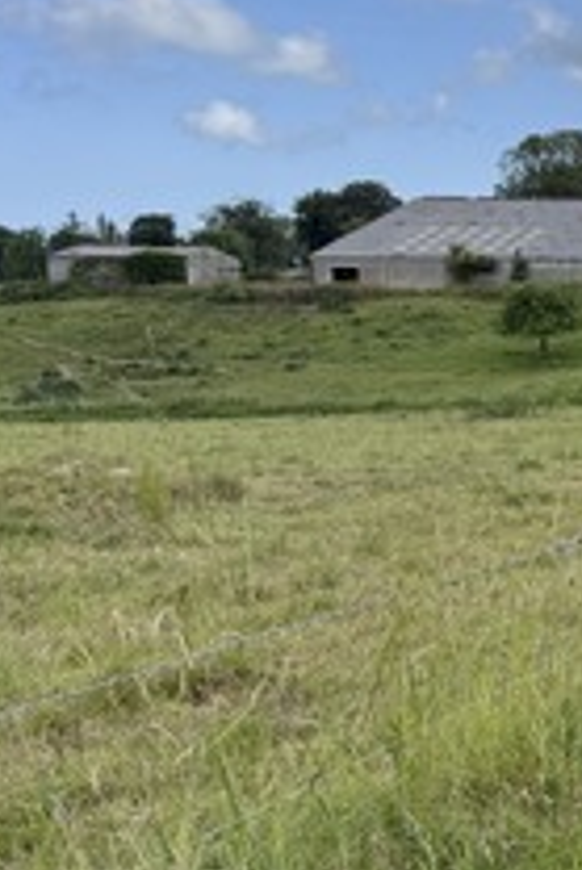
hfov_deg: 18.3
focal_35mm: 60
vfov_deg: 33.4
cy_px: 471
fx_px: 1452
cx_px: 1017
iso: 80
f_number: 1.78
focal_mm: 6.76
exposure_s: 1/3759
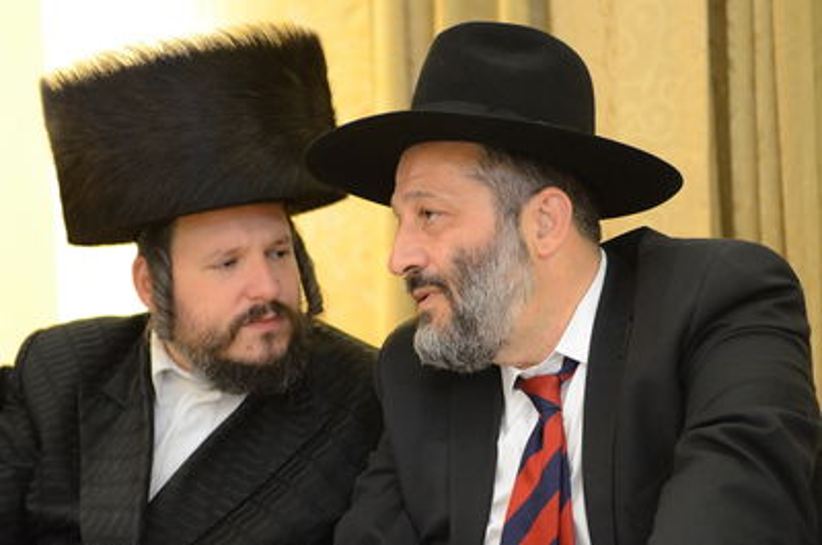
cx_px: 411
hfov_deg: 24.7
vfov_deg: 16.5
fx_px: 1880
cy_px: 272
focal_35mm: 82
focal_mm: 55
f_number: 2.8
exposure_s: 1/60
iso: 2000
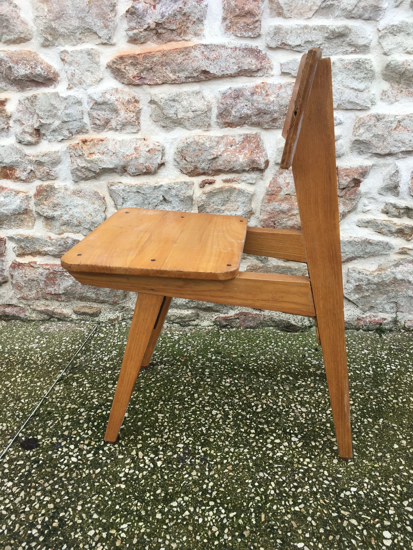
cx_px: 206
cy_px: 275
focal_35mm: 29
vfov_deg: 61.7
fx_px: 461
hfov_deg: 48.2
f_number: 2.2
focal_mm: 4.15
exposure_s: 1/50
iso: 25
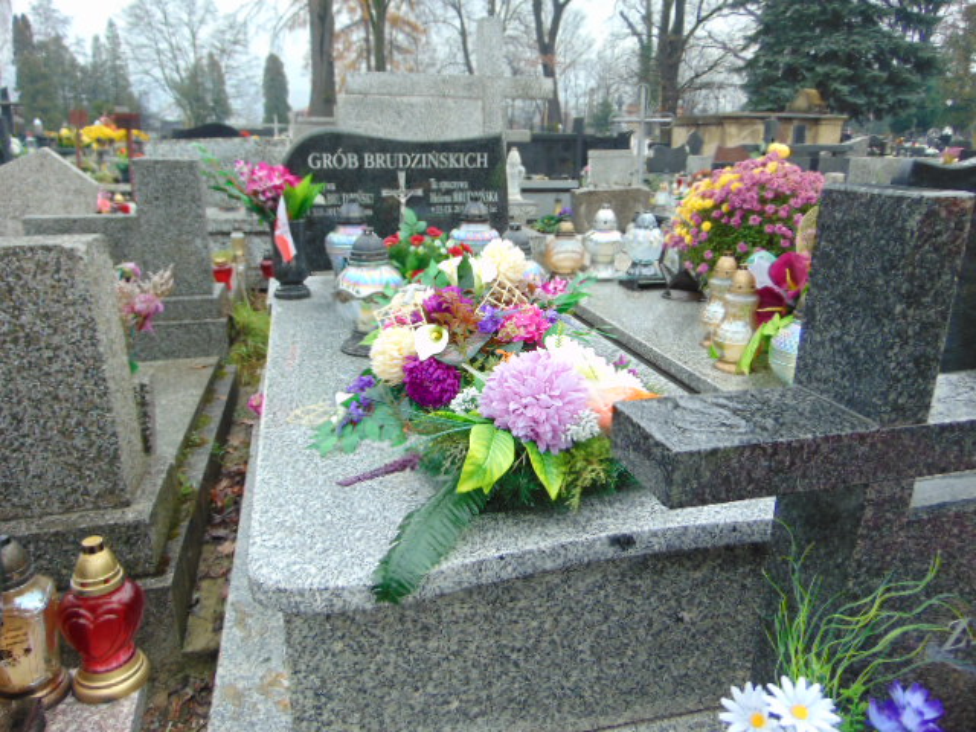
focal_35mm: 25
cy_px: 366
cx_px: 488
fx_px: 705
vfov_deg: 54.9
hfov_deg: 69.4
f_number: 3
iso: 80
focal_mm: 4.5
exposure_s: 1/125
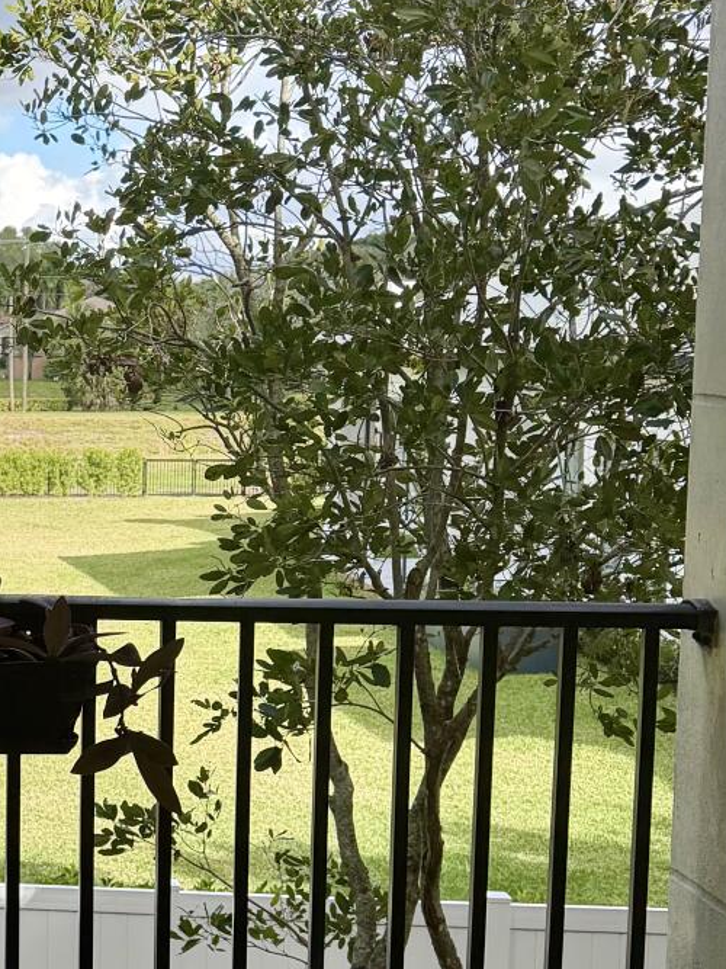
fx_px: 2014
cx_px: -330
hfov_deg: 18.4
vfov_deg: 27.0
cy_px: 529
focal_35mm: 72
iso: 100
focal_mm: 6.76
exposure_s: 1/2370
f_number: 1.78
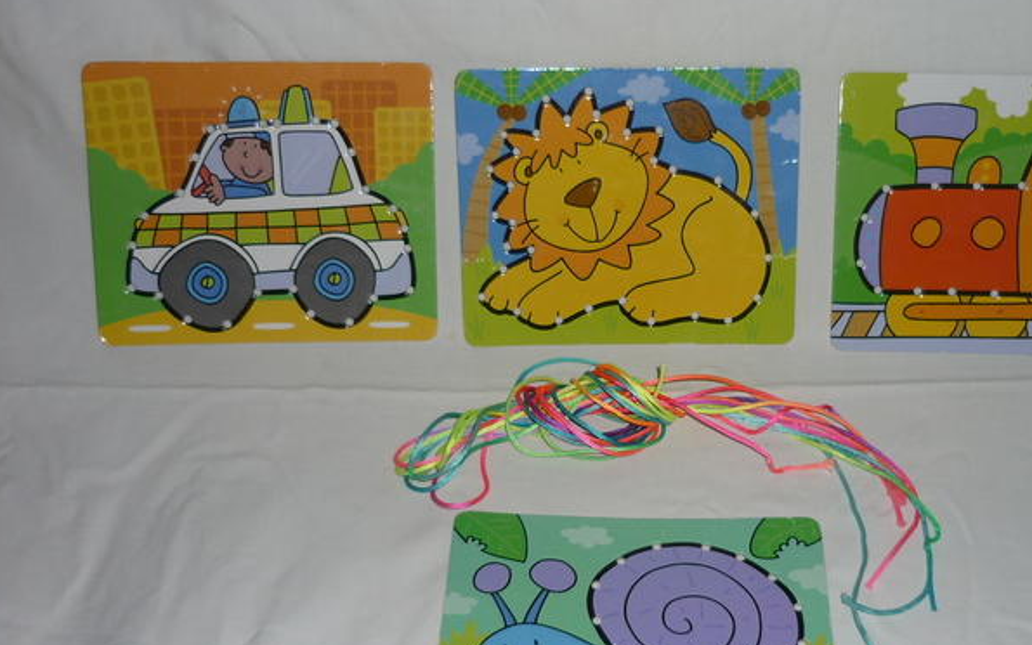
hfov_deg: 42.4
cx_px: 617
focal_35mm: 47
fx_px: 1322
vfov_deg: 27.3
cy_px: 413
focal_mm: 5.5
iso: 100
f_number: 2.8
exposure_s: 1/30
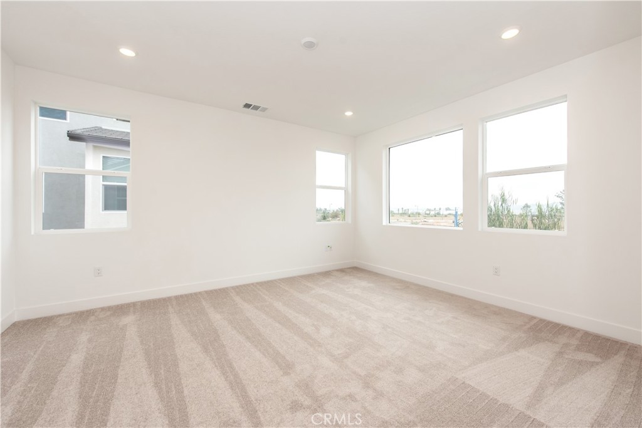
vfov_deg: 81.2
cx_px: 321
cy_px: 214
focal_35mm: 14
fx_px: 250
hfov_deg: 104.2
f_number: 5.6
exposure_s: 1/125
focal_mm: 14
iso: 250
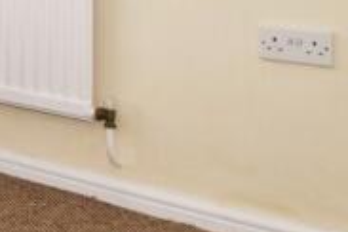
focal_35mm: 84
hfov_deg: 14.6
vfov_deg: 14.8
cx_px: -502
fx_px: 812
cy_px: -147
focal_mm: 10
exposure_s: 1/60
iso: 1000
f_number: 16
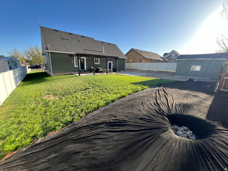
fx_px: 86
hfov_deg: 106.2
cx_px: 114
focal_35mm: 13
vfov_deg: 89.9
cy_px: 86
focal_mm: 1.57
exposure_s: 1/296
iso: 32
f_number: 1.8
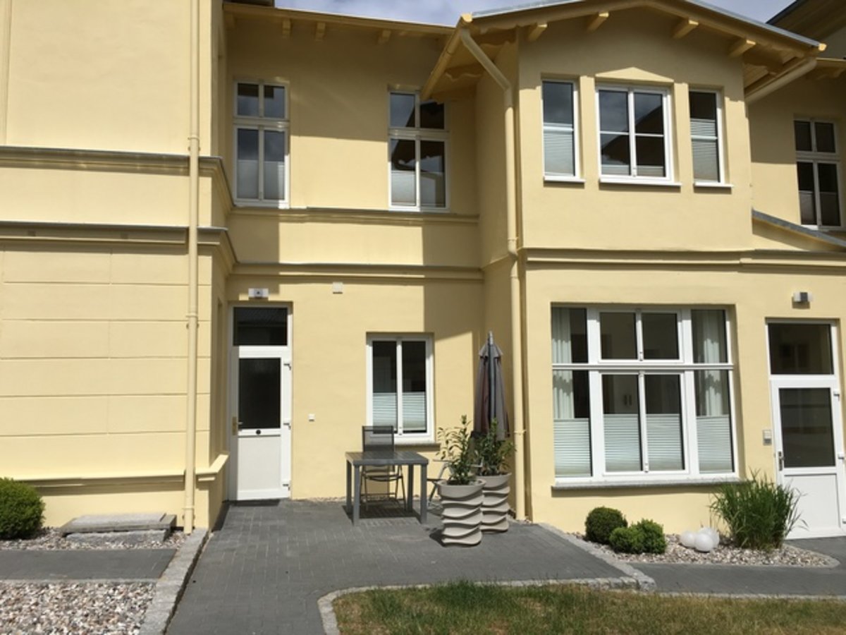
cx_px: 423
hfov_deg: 61.7
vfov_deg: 48.2
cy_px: 318
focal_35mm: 29
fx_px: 709
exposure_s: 1/4525
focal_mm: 4.15
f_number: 2.2
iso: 25
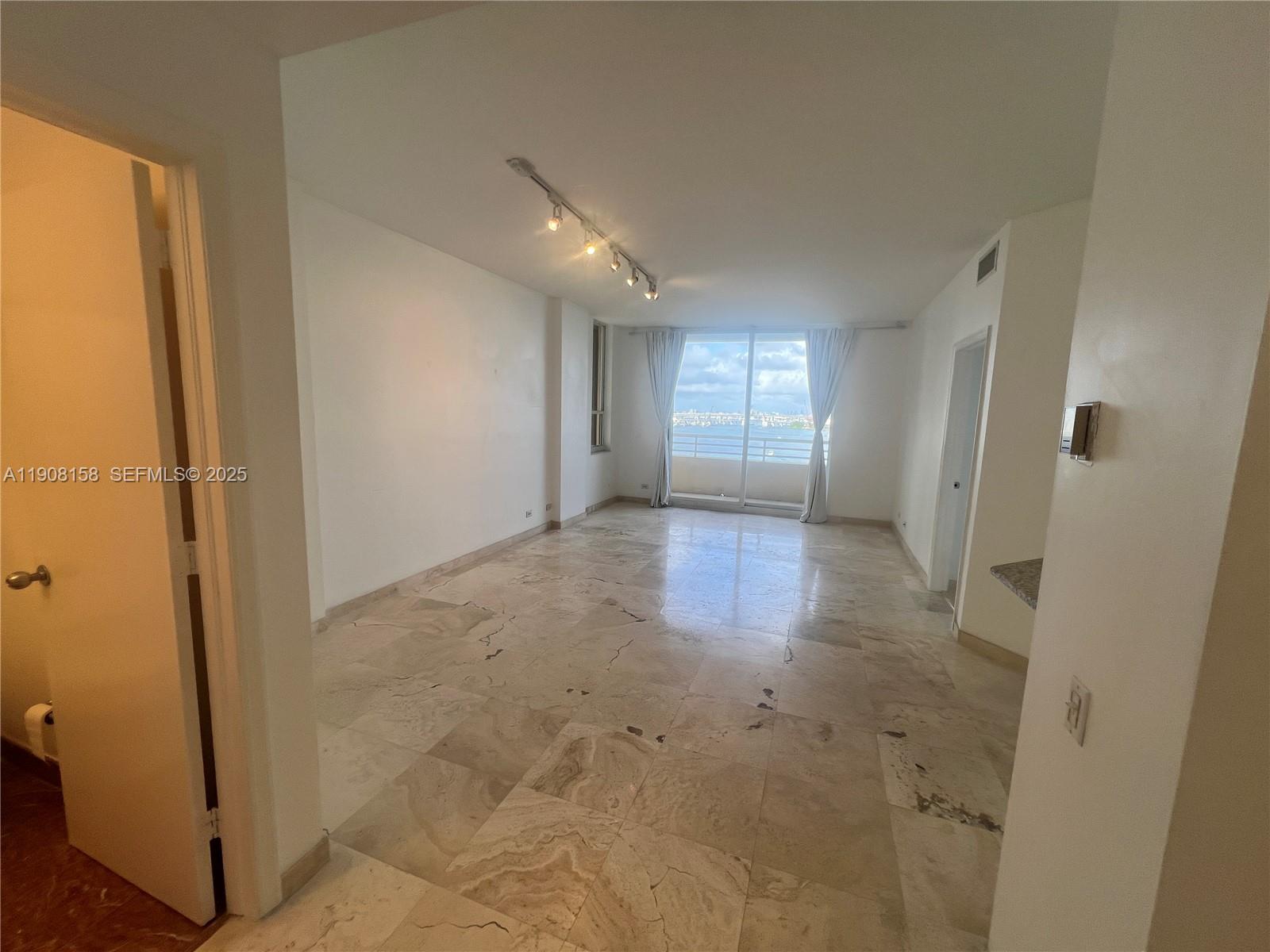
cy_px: 476
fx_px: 477
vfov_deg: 89.9
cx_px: 635
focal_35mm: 13
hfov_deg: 106.2
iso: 32
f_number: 1.8
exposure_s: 1/129
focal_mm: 1.57
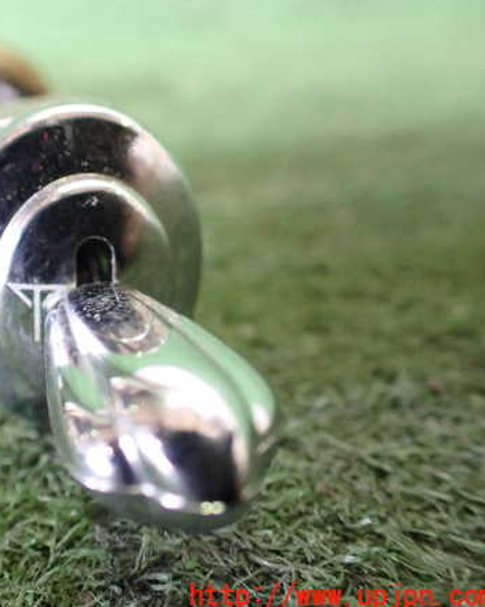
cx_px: 87
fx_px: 718
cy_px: 303
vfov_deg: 45.8
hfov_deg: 35.9
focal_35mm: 40
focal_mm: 5.4
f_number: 2.3
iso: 800
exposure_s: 1/50
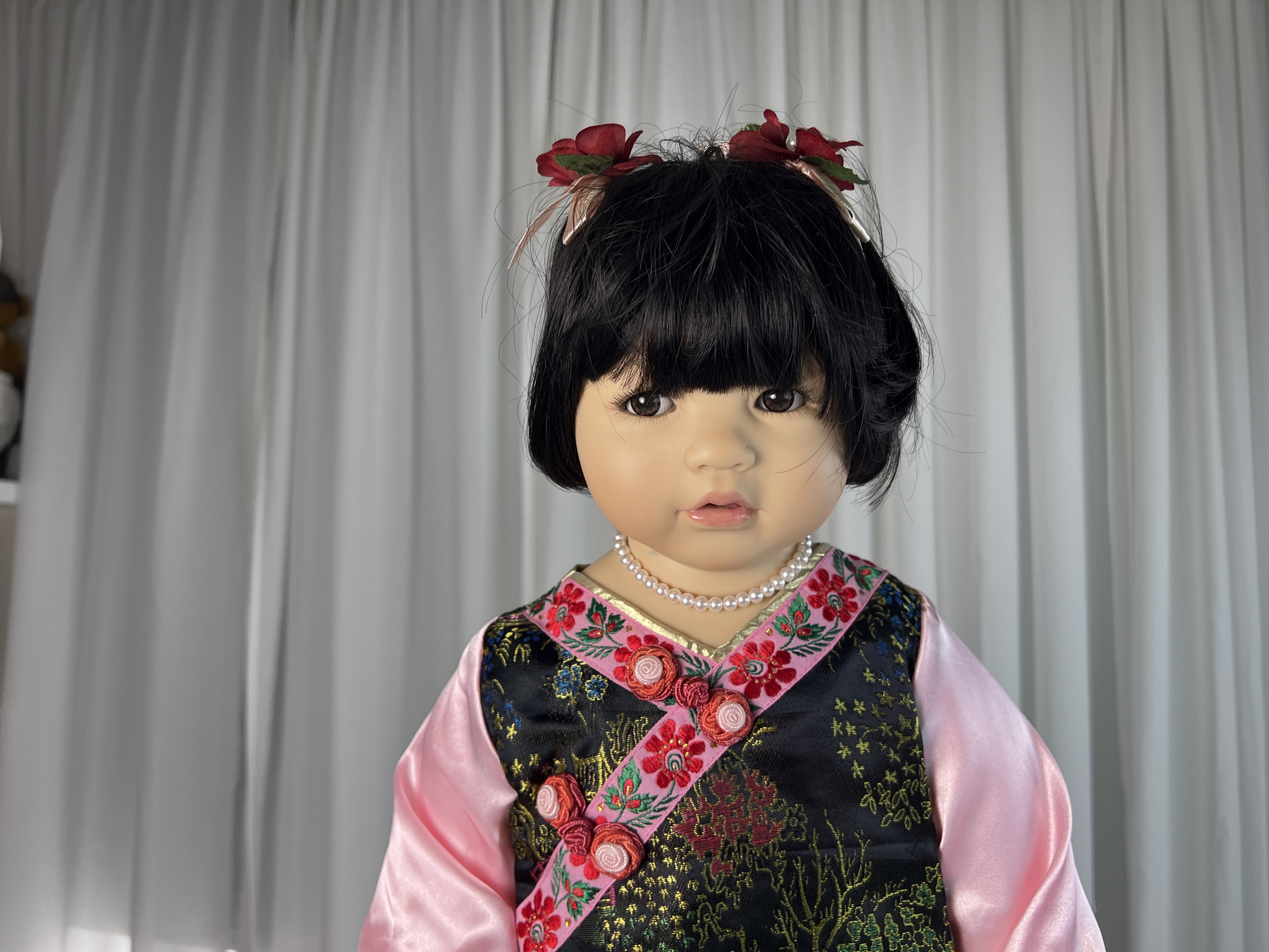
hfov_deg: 67.3
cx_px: 634
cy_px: 476
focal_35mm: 26
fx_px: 953
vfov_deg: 53.1
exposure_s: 1/100
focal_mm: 5.7
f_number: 1.5
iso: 32
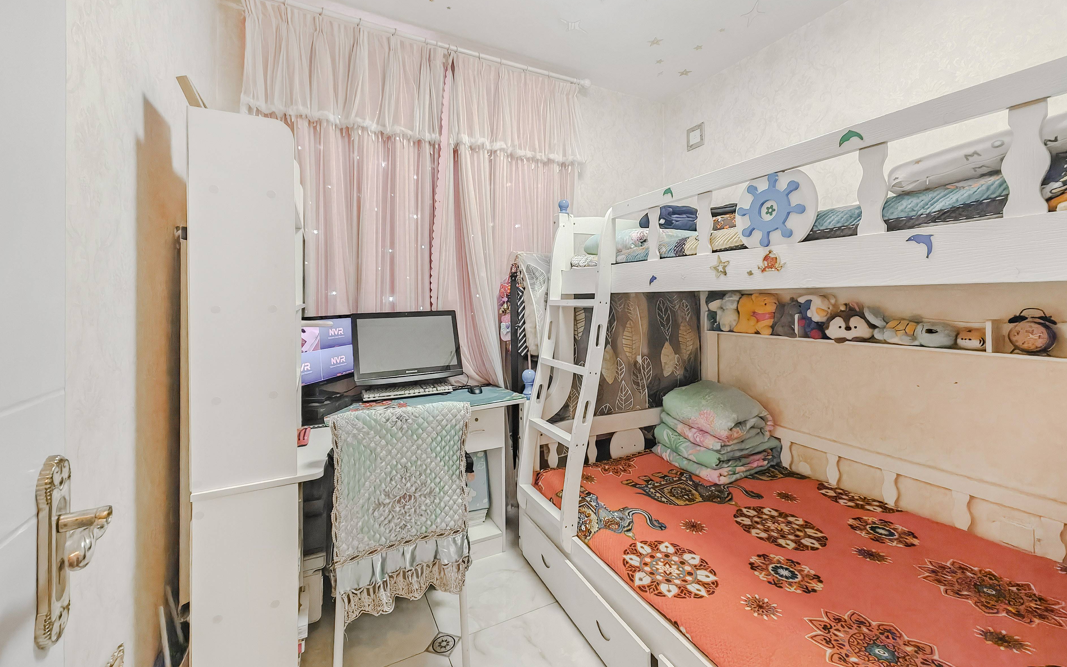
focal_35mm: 15
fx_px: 436
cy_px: 296
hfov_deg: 101.4
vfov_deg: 74.5
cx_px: 548
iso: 640
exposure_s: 1/25
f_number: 2
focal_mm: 1.82
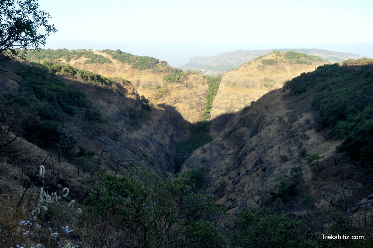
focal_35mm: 36
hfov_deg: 53.2
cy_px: 124
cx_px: 186
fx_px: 373
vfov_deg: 36.8
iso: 250
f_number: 7.1
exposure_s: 1/200
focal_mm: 24
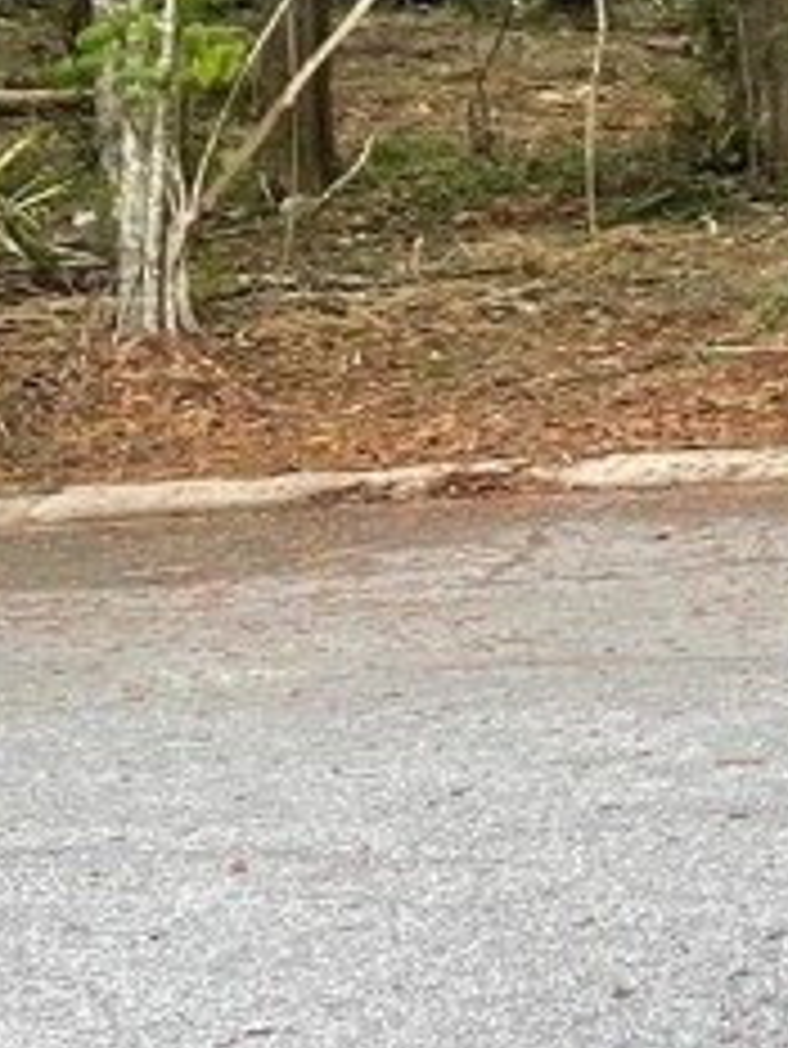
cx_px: 2148
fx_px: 3336
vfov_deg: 16.8
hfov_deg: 10.6
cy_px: -319
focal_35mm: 110
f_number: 1.6
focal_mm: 5.1
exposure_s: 1/121
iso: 32
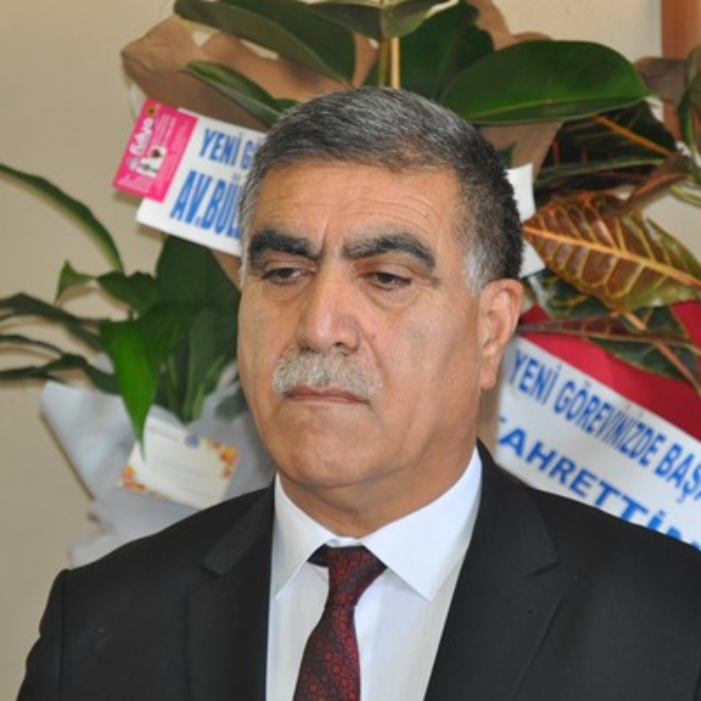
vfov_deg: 9.4
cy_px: 364
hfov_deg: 9.4
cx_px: 367
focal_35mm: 186
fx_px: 4261
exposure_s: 1/60
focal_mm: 90
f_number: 5.6
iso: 1250
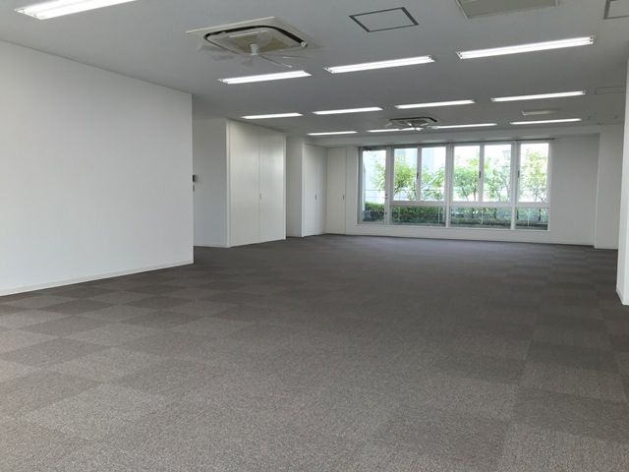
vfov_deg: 49.7
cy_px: 236
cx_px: 314
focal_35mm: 28
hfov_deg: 63.4
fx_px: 509
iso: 20
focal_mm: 3.99
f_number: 1.8
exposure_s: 1/100
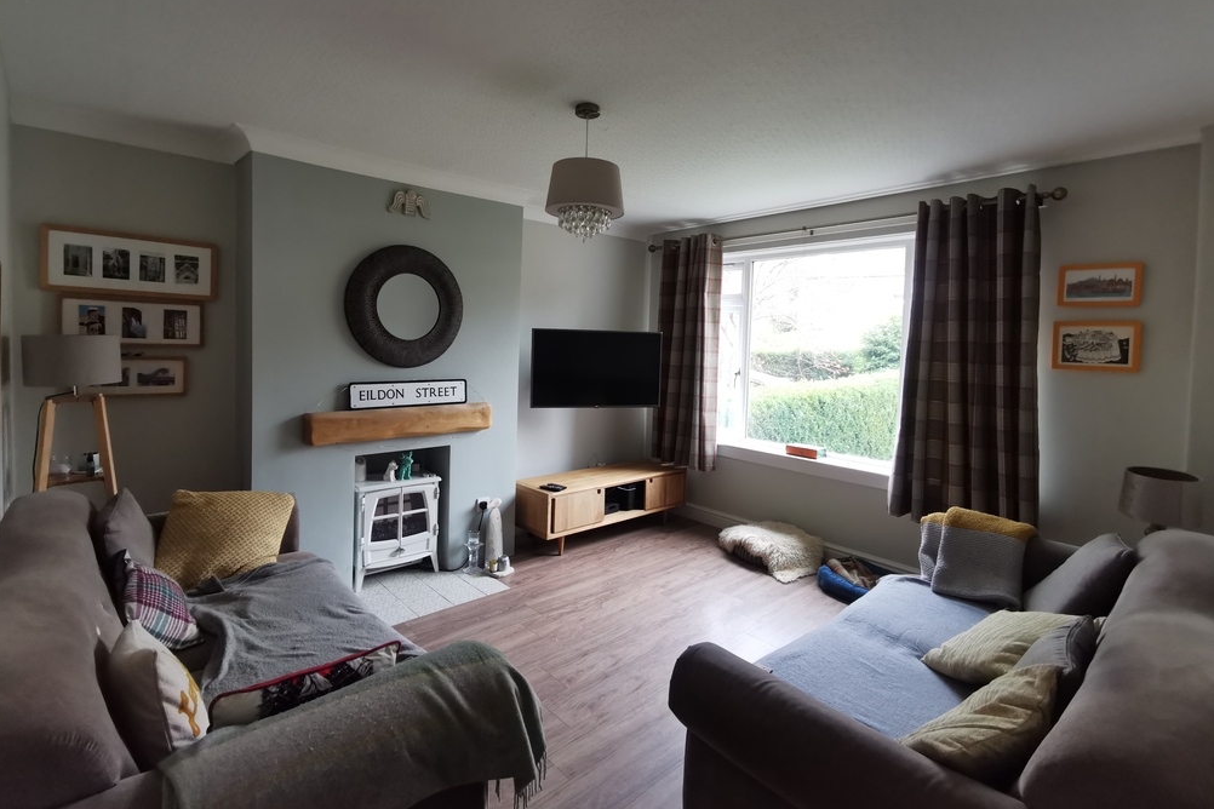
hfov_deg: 93.3
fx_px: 573
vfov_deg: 70.3
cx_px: 597
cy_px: 363
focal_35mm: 17
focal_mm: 2.35
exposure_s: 1/33.3
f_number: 2.2
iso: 200
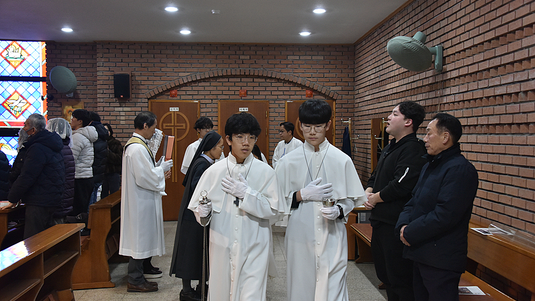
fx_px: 596
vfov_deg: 28.3
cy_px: 153
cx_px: 268
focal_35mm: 42
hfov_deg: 48.4
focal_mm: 40
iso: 2500
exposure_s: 1/125
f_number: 5
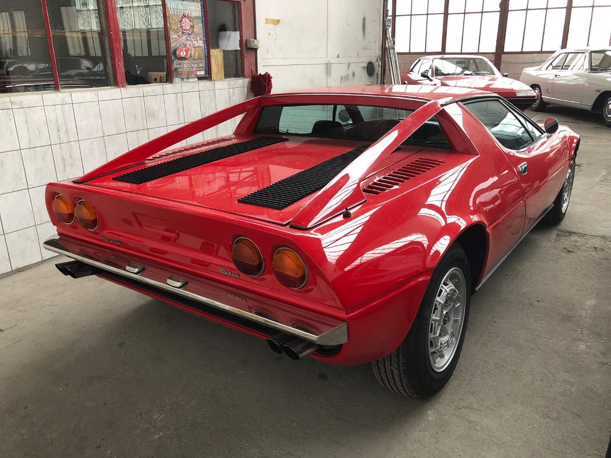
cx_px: 306
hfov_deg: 63.4
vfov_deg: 49.7
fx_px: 494
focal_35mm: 28
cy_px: 229
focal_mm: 3.99
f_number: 1.8
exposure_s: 1/33
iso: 25
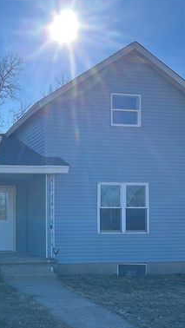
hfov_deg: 23.0
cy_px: 221
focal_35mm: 50
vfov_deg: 40.8
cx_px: 0
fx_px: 435
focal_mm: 5.7
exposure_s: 1/4115
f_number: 1.5
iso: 50
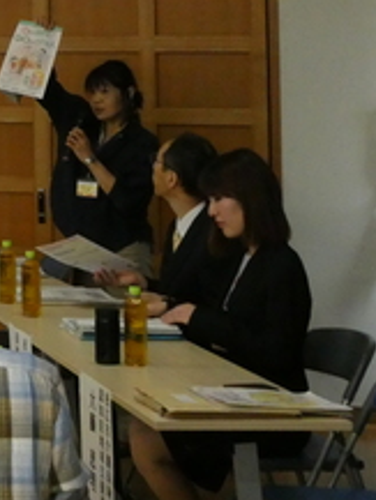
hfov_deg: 12.2
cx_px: -353
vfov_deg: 17.5
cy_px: -25
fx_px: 1577
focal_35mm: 109
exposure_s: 1/80
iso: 640
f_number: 3.7
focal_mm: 6.7
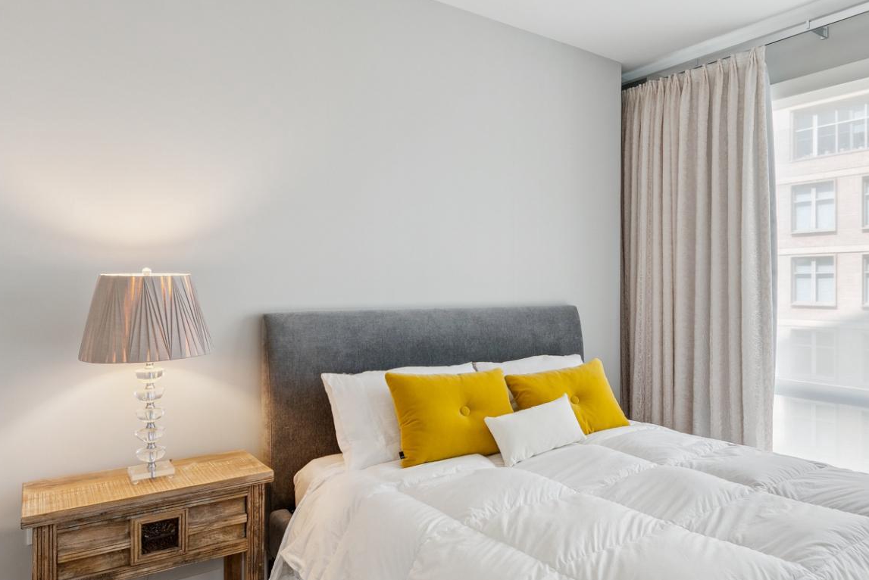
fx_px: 604
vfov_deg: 51.3
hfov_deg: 68.9
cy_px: 285
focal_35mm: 25
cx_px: 598
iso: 250
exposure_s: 1/5
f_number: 9
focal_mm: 14
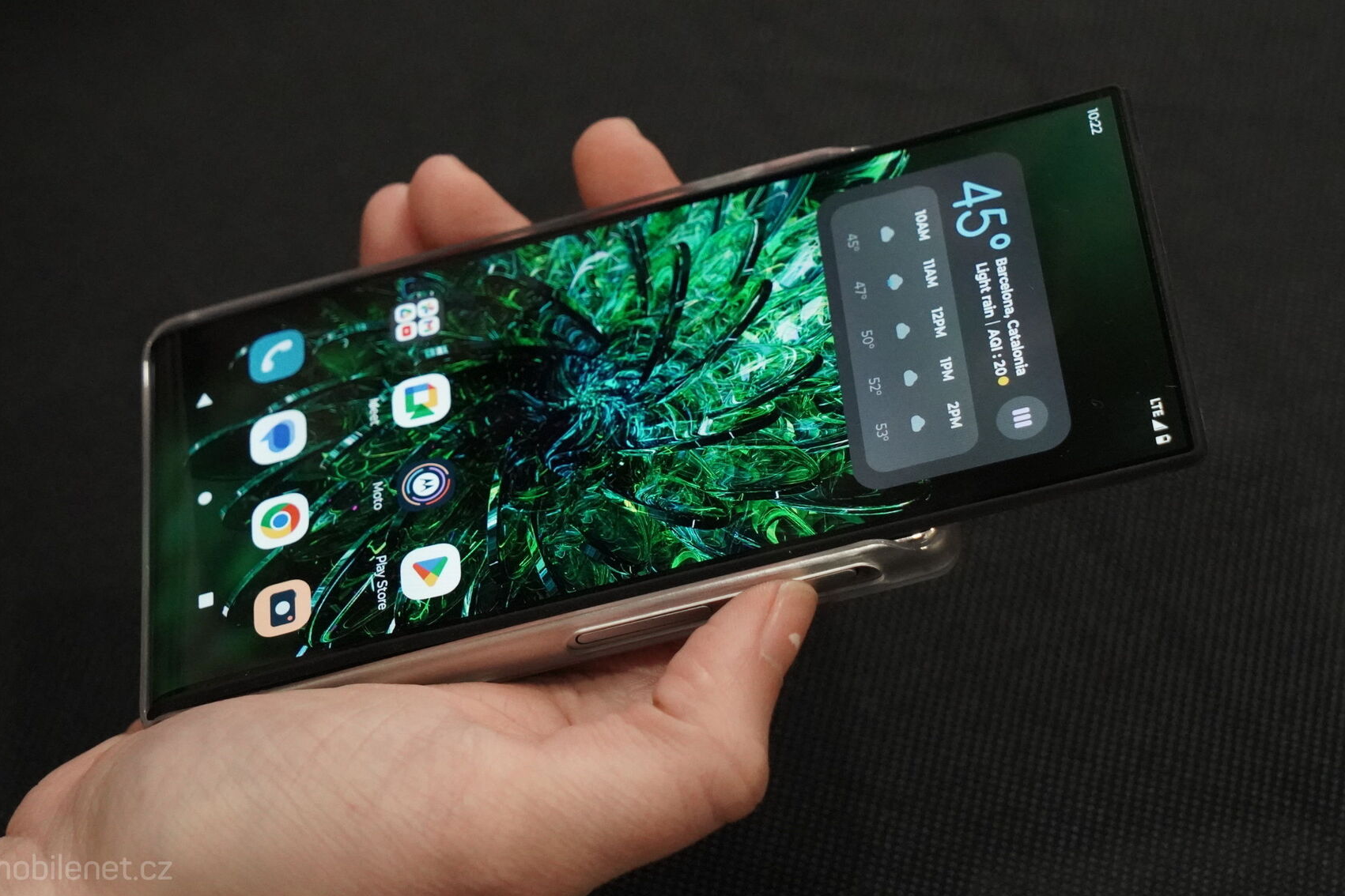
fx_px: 2951
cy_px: 411
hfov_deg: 25.7
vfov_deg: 17.3
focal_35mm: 79
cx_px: 650
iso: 12800
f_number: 7.1
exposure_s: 1/160
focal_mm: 70
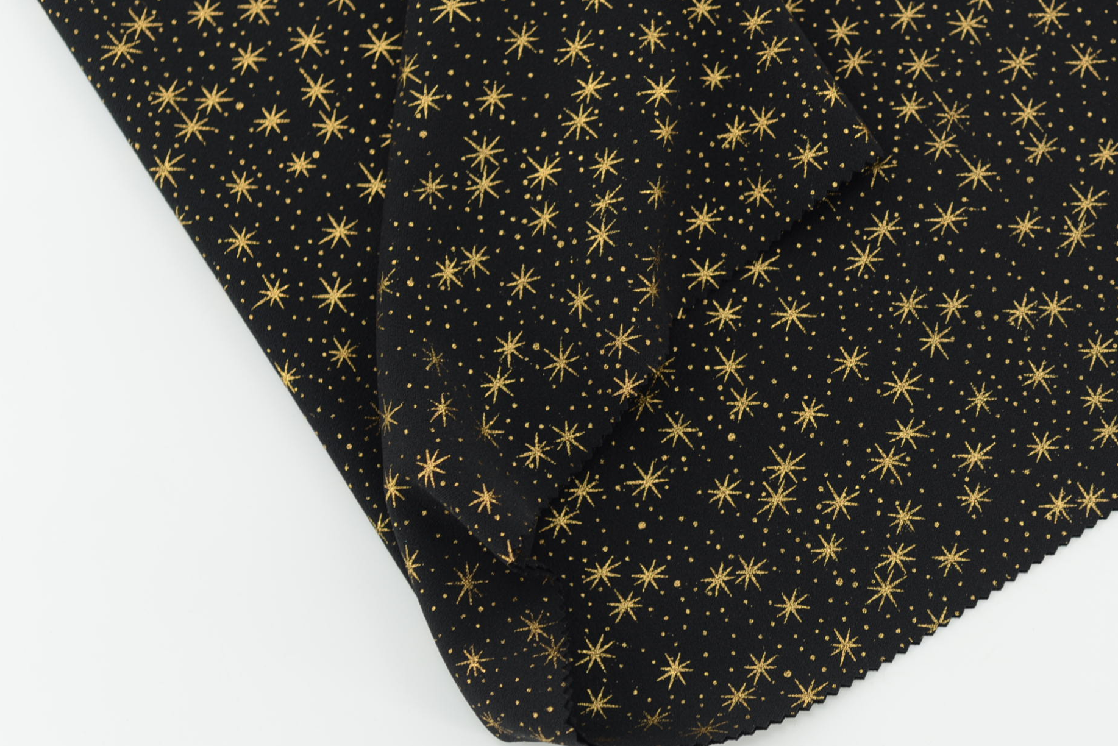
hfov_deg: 24.5
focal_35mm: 82
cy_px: 397
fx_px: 2547
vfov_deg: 16.7
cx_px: 837
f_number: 4
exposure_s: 1/100
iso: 100
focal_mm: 50
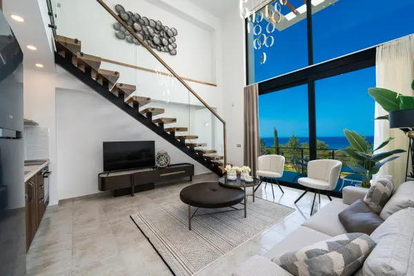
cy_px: 138
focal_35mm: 14
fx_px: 161
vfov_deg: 81.2
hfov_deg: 104.3
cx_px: 207
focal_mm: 14
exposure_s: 1/13
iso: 100
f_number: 16
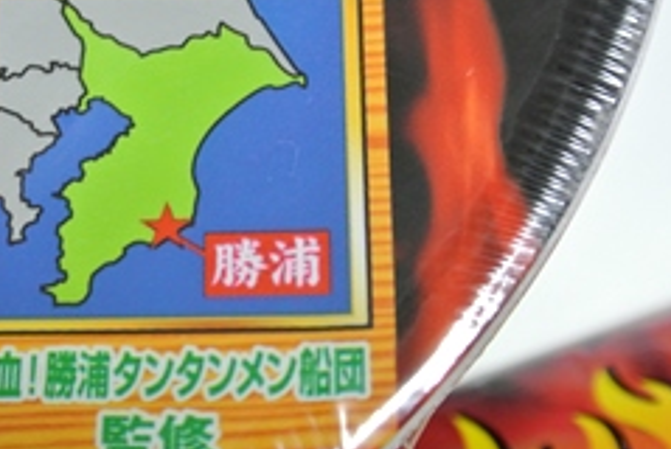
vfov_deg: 16.7
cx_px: 149
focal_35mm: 82
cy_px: 160
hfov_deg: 24.4
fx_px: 1530
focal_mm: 18.2
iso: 800
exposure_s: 1/50
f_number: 4.5
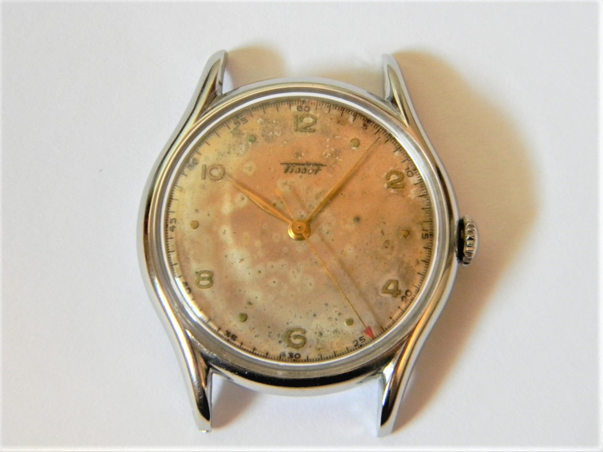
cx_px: 302
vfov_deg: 17.8
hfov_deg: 23.6
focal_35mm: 83
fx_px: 1446
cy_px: 226
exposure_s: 1/12.3
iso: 400
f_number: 4.5
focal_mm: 15.1
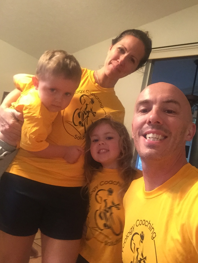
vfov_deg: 58.4
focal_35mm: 31
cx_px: 99
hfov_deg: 45.4
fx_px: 236
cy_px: 132
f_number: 2.2
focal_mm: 2.65
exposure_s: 1/15
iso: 250
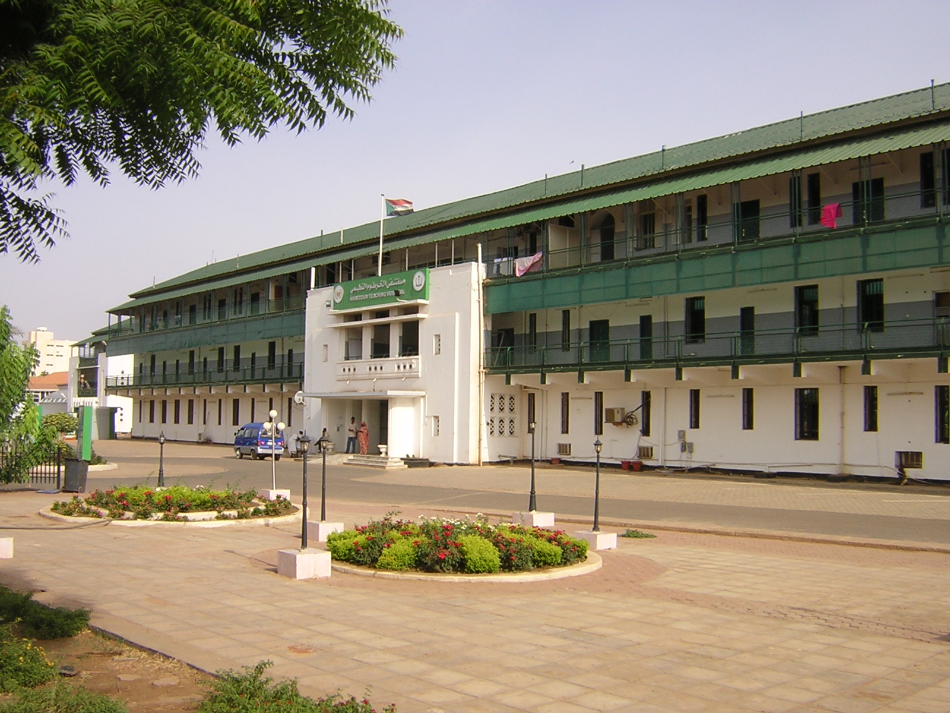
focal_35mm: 36
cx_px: 475
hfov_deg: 51.4
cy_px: 356
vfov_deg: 39.7
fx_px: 988
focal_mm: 4.7
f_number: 5.2
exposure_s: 1/321
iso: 100
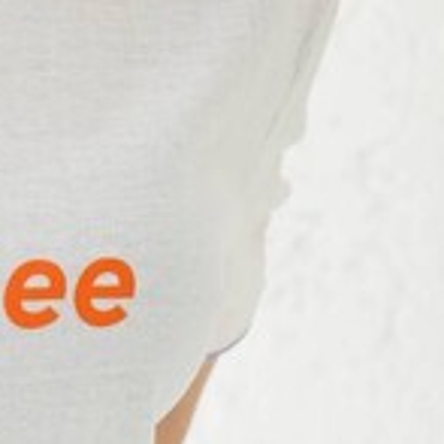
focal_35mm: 268
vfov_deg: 6.4
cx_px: -136
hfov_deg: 6.5
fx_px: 3889
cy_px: 674
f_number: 5.6
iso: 100
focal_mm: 62
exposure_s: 1/160
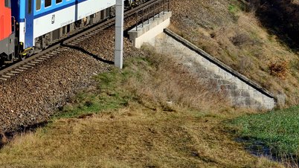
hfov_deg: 13.9
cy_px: 1
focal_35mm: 150
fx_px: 1189
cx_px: -54
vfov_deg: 8.0
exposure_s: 1/1600
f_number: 5.6
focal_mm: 48
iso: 250
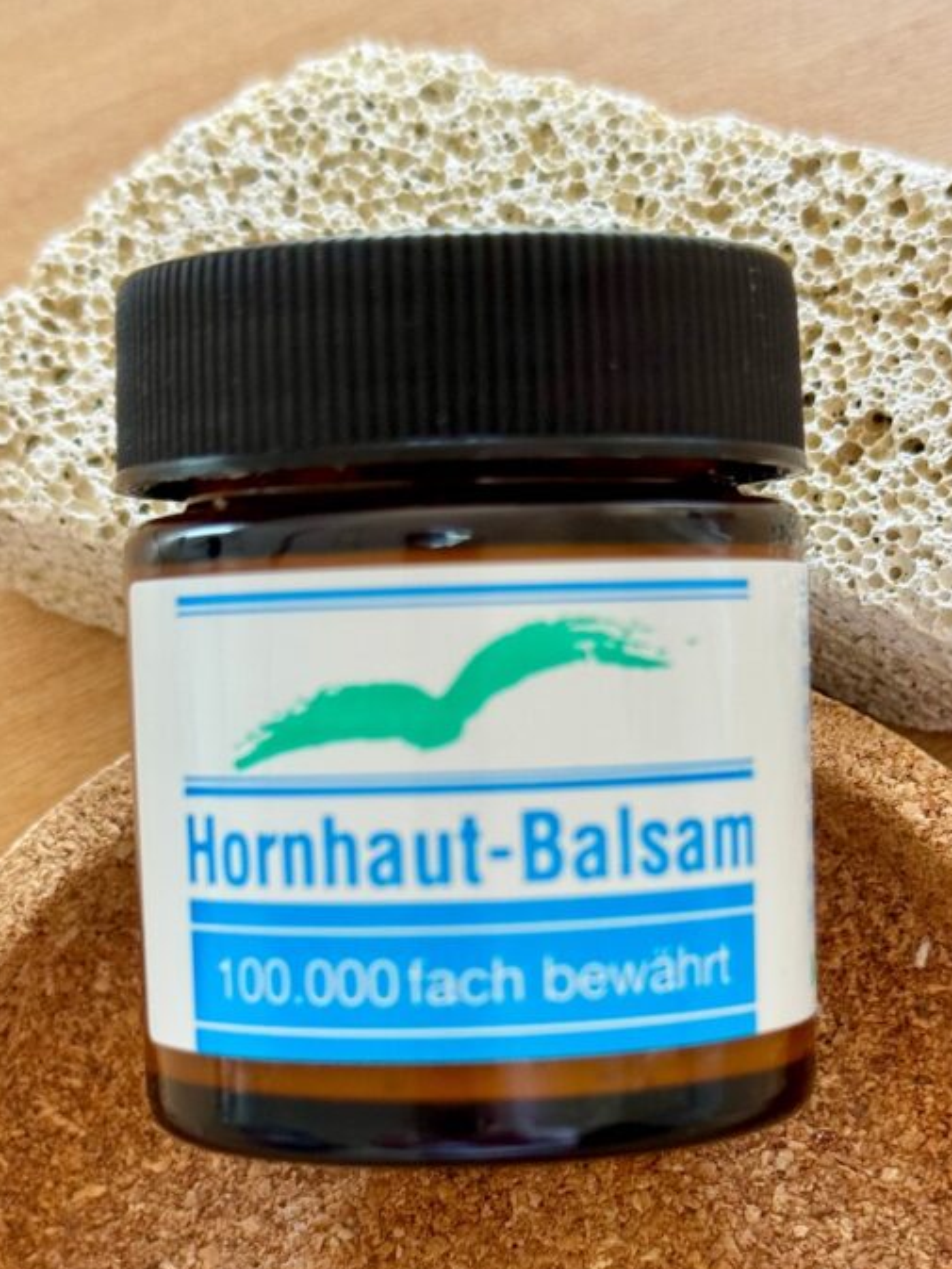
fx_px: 2676
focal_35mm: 73
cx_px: 505
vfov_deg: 26.4
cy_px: 905
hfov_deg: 20.2
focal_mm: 6.76
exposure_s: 1/60
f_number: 1.78
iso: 160
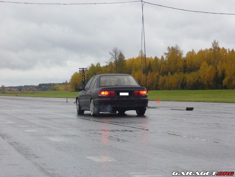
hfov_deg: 18.7
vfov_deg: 14.1
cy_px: 88
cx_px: 118
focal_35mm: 105
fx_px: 713
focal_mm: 17.4
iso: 80
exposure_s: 1/80
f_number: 5
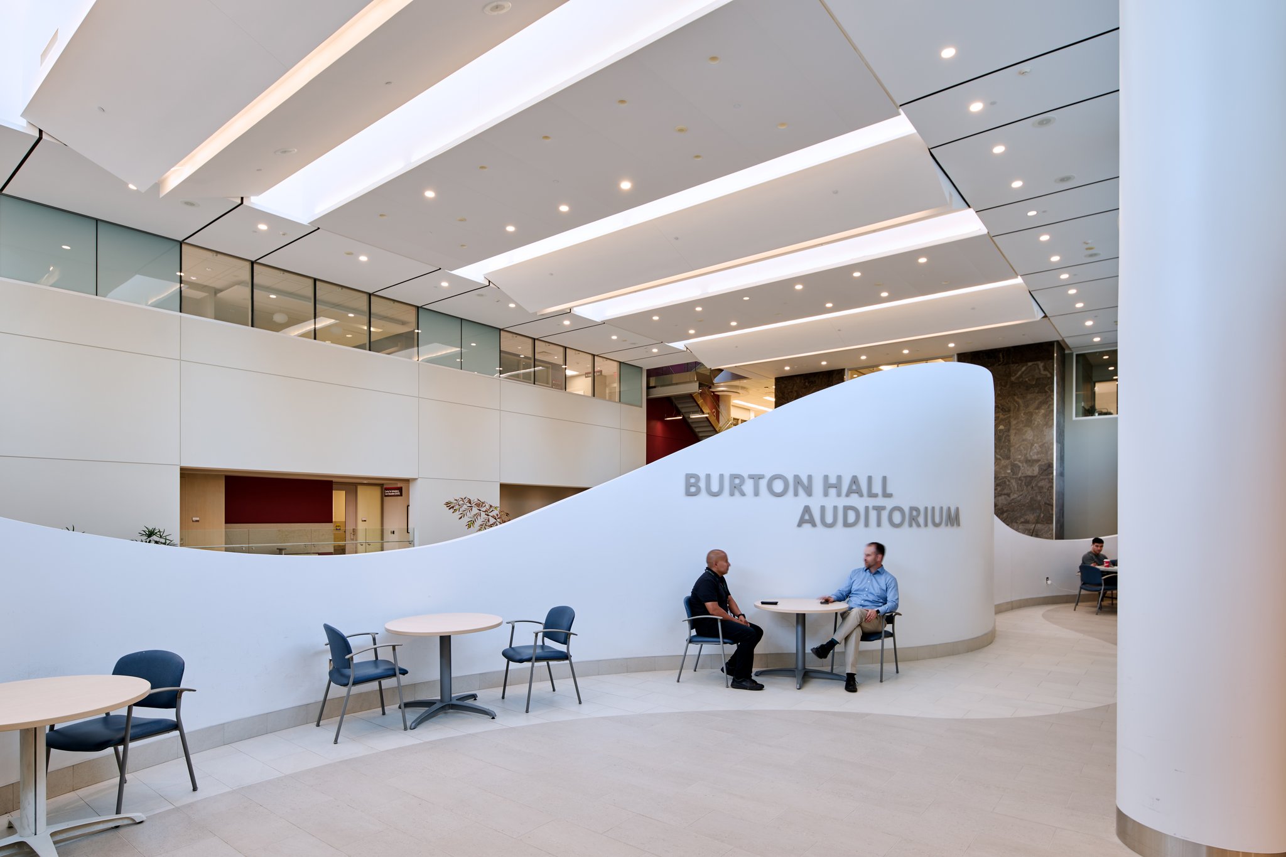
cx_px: 643
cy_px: 428
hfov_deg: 86.9
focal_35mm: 19
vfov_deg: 64.5
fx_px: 679
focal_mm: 19
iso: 64
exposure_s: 1/1.67
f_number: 7.1
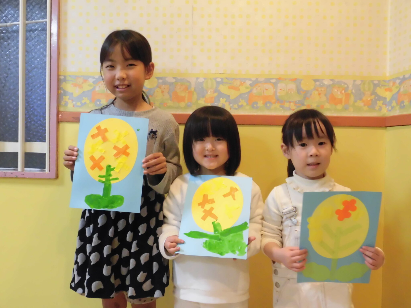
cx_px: 206
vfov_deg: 44.2
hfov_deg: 56.8
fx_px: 380
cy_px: 154
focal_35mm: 32
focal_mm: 5.81
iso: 800
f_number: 3.5
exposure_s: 1/25
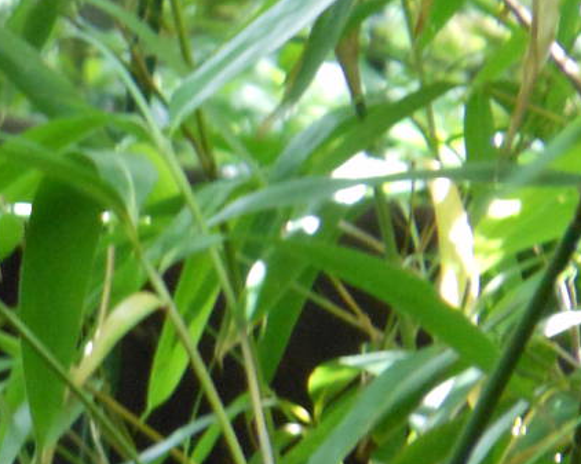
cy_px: 325
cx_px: -260
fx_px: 12475
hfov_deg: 2.7
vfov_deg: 2.1
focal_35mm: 726
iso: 400
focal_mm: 35
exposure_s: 1/15
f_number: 5.6
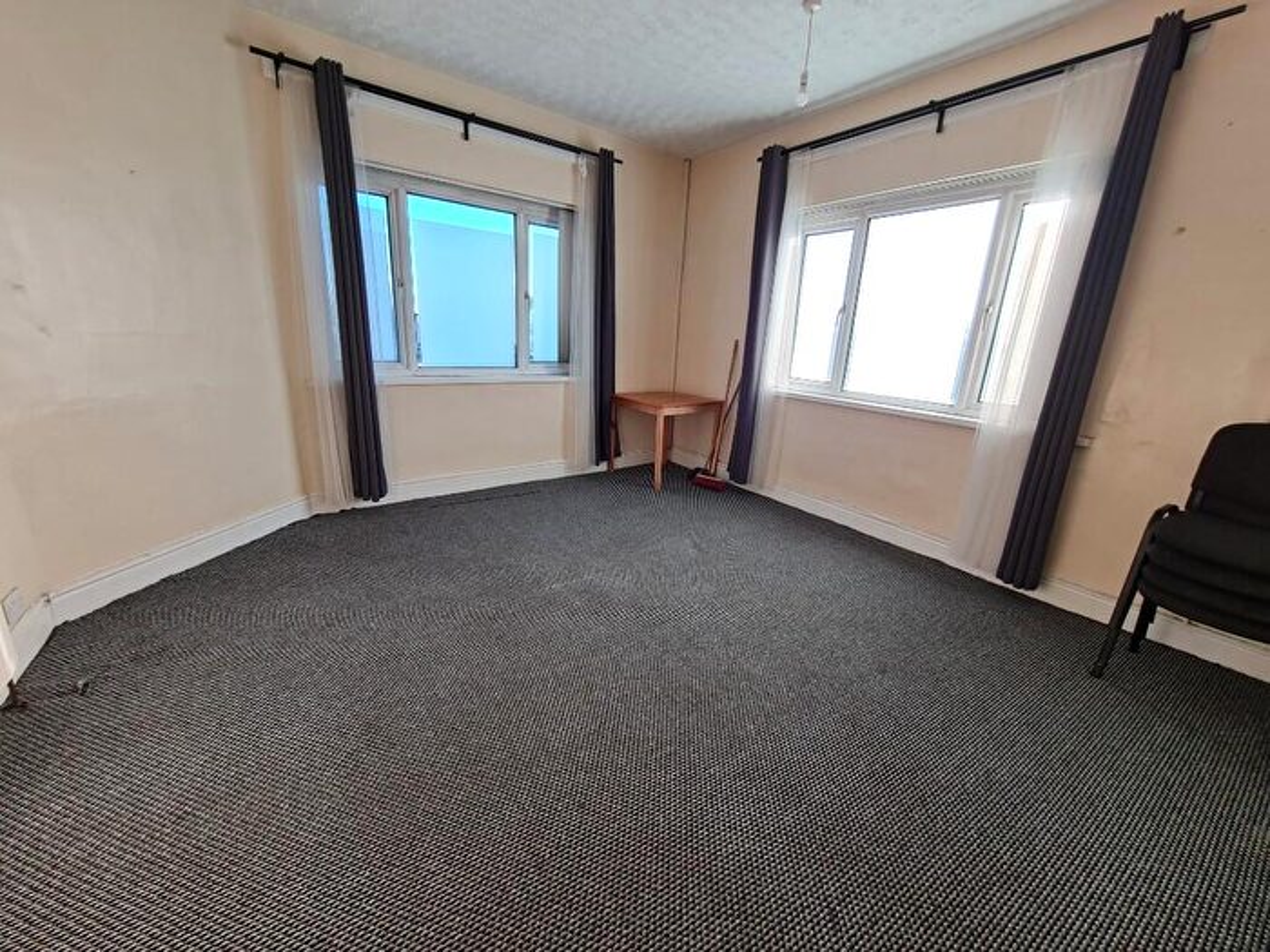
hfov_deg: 106.2
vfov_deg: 89.9
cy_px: 476
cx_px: 635
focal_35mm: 13
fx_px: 477
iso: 50
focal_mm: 2.2
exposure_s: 1/145
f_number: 2.2
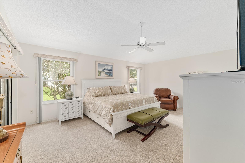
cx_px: 122
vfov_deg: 81.2
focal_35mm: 14
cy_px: 82
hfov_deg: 104.3
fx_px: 95
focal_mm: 14
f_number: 8
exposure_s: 1/13
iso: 320
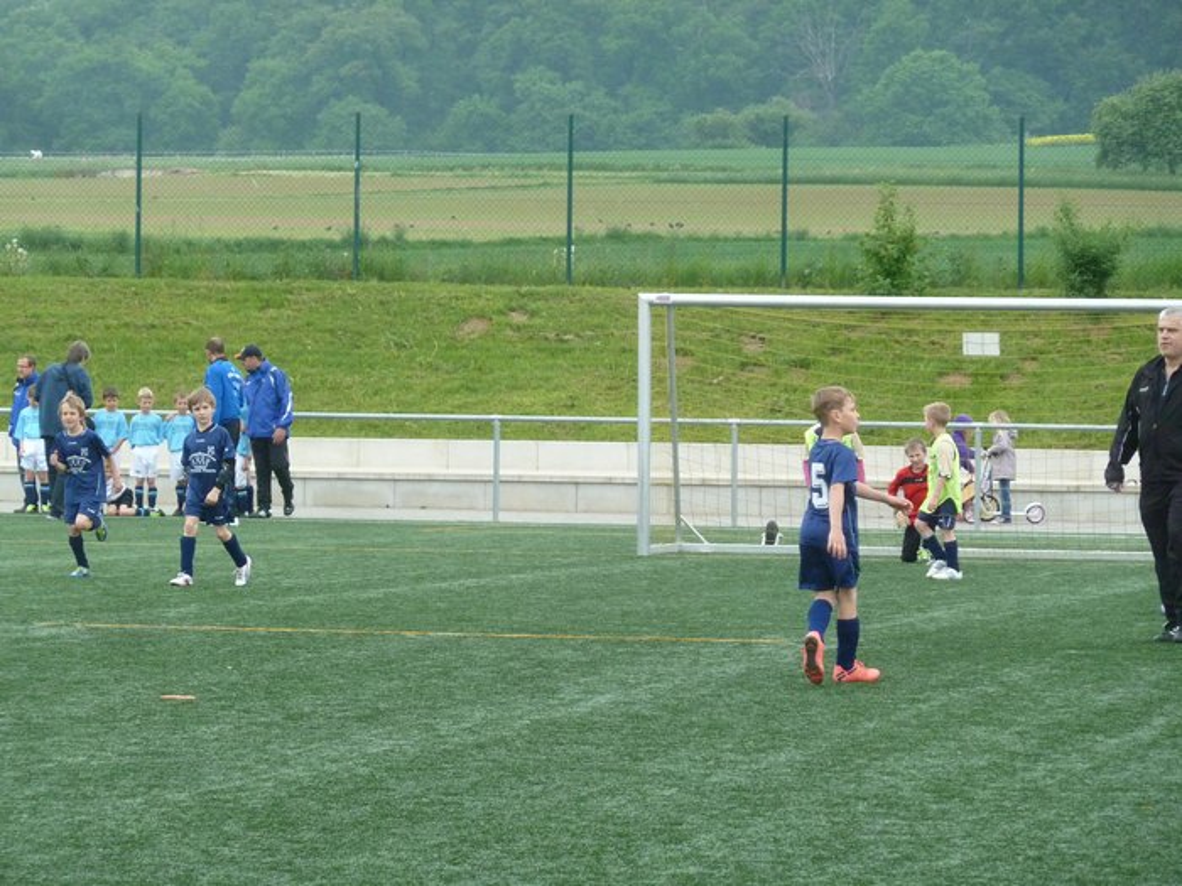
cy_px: 443
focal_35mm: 196
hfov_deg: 10.1
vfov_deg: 7.6
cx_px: 591
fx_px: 6693
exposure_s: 1/400
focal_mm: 32.1
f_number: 4.5
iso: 320
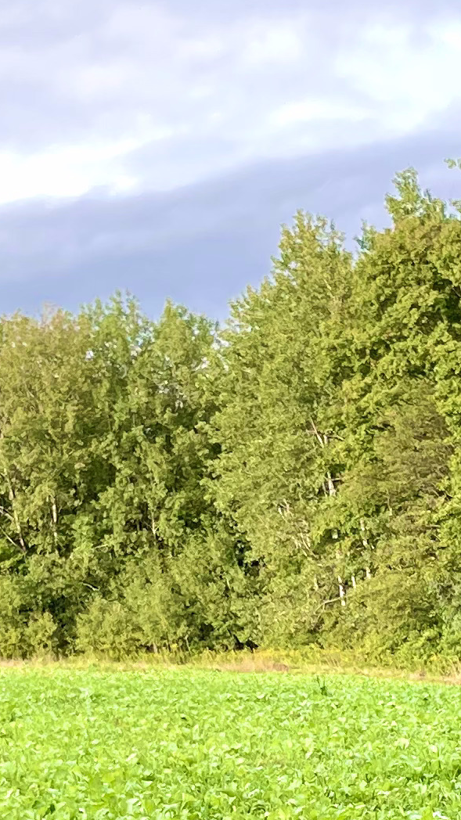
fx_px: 2370
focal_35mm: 109
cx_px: 320
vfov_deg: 18.8
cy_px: 937
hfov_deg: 11.1
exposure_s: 1/493
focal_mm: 4.2
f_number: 1.6
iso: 32
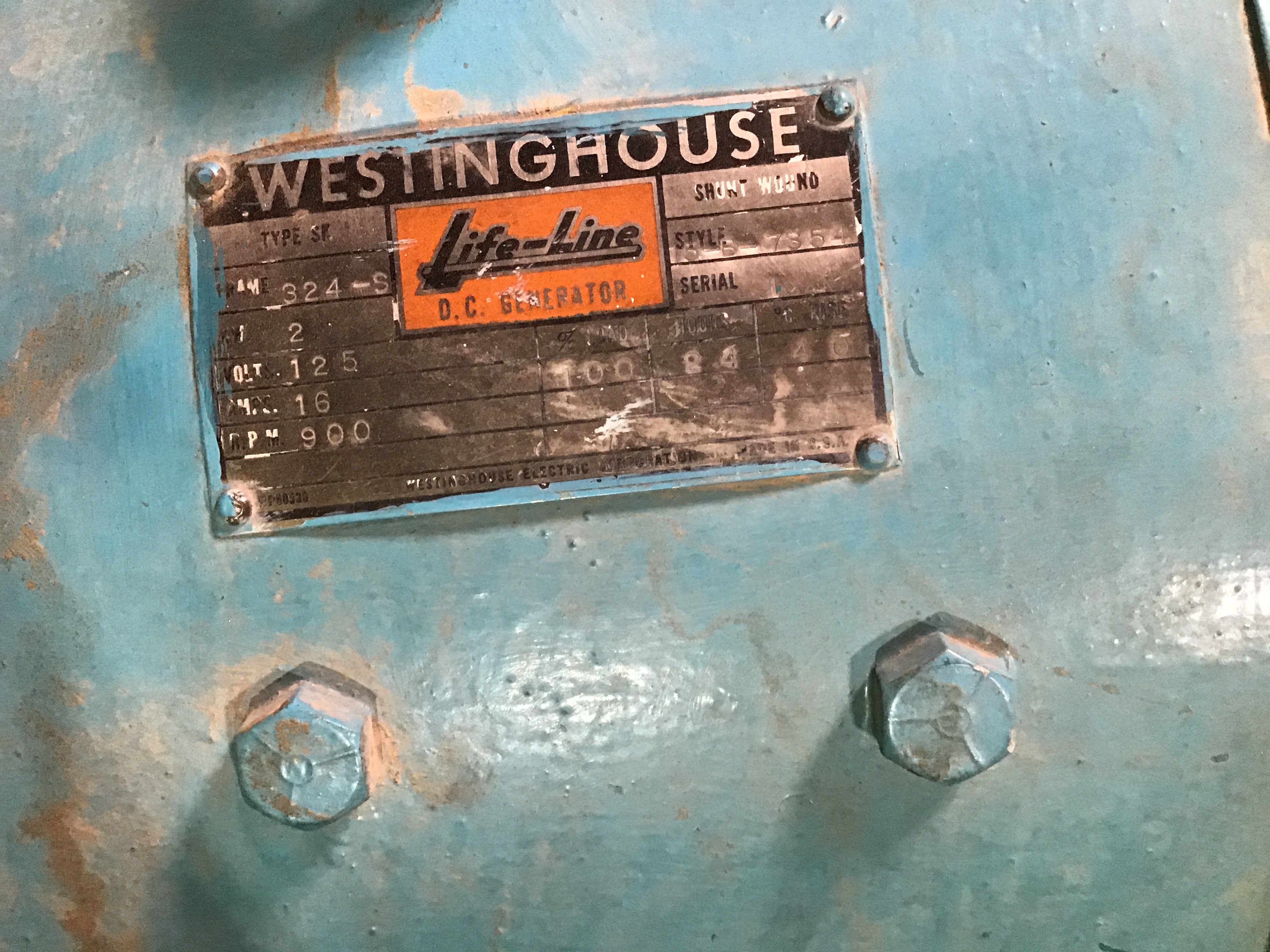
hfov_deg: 58.4
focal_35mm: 31
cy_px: 476
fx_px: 1137
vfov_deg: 45.4
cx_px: 635
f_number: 2.4
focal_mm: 3.3
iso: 200
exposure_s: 1/30
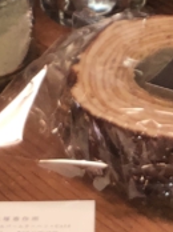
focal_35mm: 287
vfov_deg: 6.7
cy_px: -225
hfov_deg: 5.2
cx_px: 19
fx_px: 1917
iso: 64
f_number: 2.4
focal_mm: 6
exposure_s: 1/30
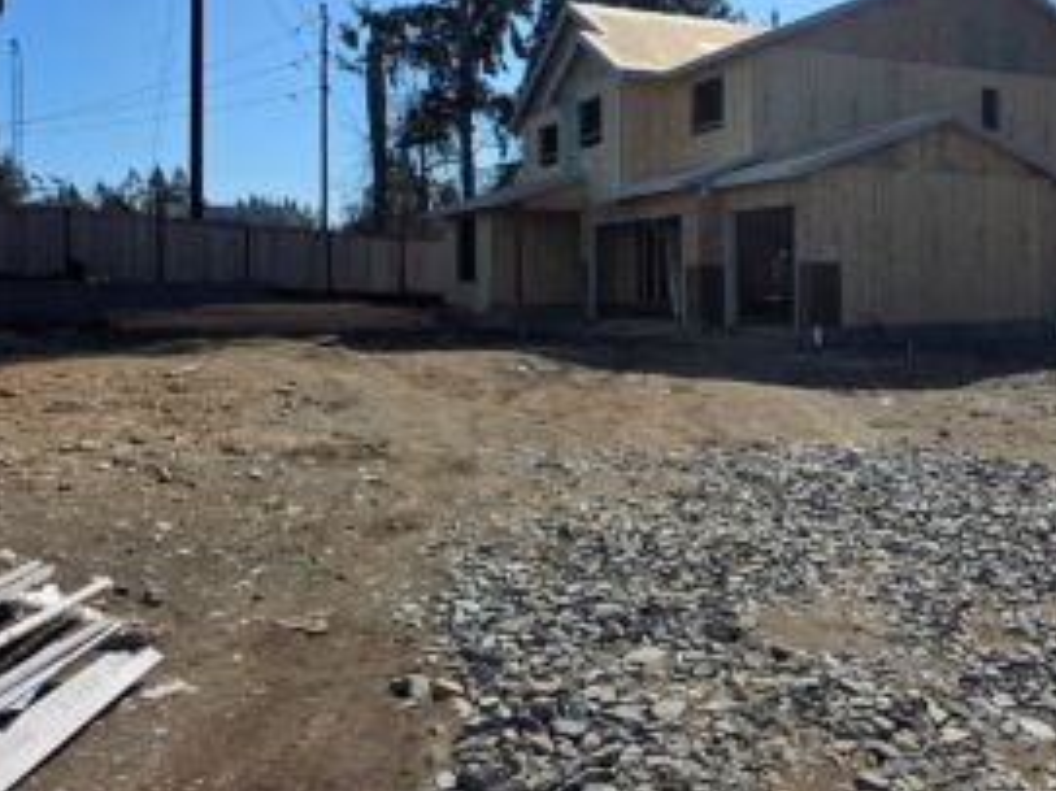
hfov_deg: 53.6
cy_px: 269
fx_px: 1037
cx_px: 639
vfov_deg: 41.3
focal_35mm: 34
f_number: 1.7
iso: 80
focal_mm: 6.3
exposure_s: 1/7626
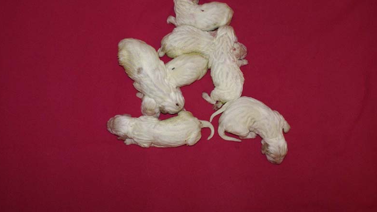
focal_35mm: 48
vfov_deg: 24.9
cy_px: 88
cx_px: 185
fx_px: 480
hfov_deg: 42.9
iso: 400
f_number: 5.6
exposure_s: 1/60
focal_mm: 30
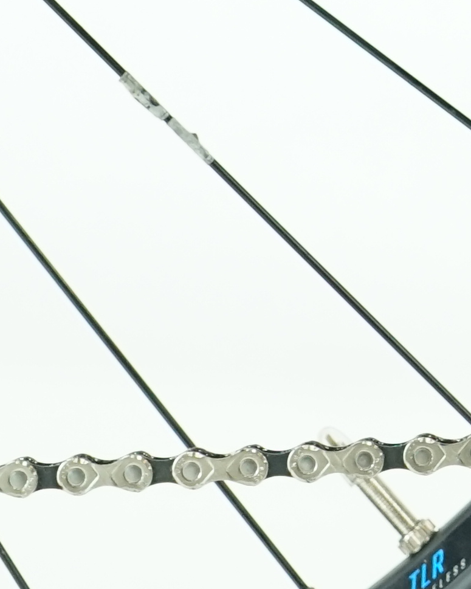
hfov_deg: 8.1
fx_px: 3242
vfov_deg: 10.2
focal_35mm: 186
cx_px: 755
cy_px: -162
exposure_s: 1/200
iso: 2000
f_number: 4.5
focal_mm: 32
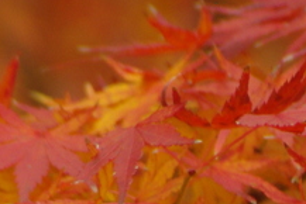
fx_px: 6302
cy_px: 440
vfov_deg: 1.9
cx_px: 347
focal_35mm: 741
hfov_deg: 2.8
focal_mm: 105
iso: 400
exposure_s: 1/125
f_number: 5.6
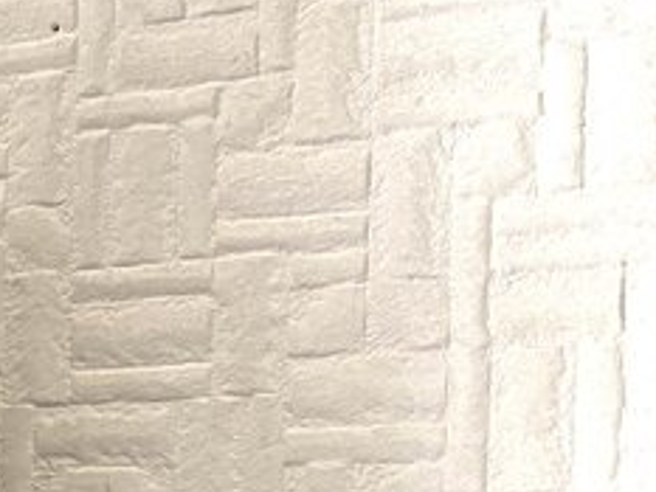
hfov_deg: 17.0
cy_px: 655
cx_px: -525
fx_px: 1801
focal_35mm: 95
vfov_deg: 14.8
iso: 200
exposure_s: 1/60
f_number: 1.8
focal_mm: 4.25
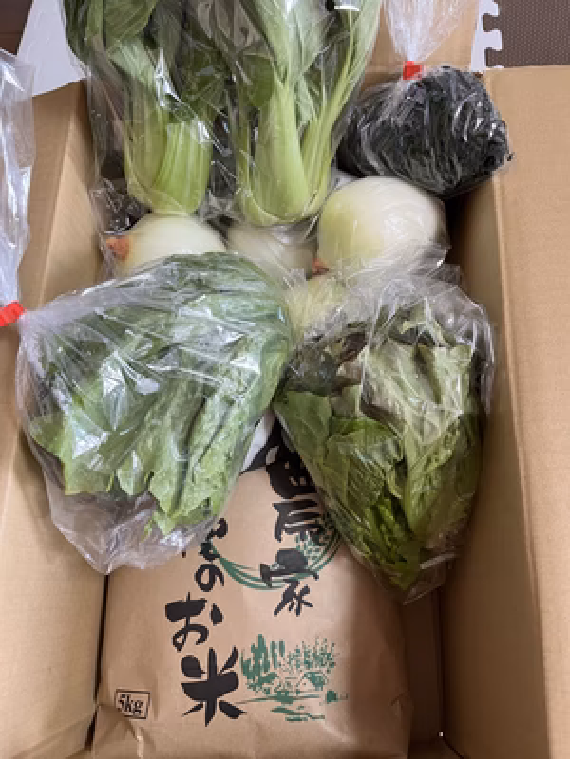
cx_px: 285
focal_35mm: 26
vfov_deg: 67.3
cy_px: 380
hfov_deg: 53.1
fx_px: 571
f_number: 1.6
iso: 125
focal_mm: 5.1
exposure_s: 1/74
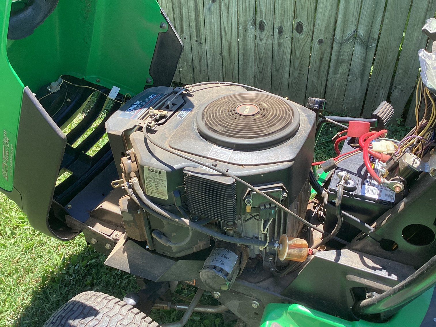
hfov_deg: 58.3
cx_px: 218
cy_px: 164
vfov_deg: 45.4
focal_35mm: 31
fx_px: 390
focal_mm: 3.3
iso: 25
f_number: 2.4
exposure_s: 1/223
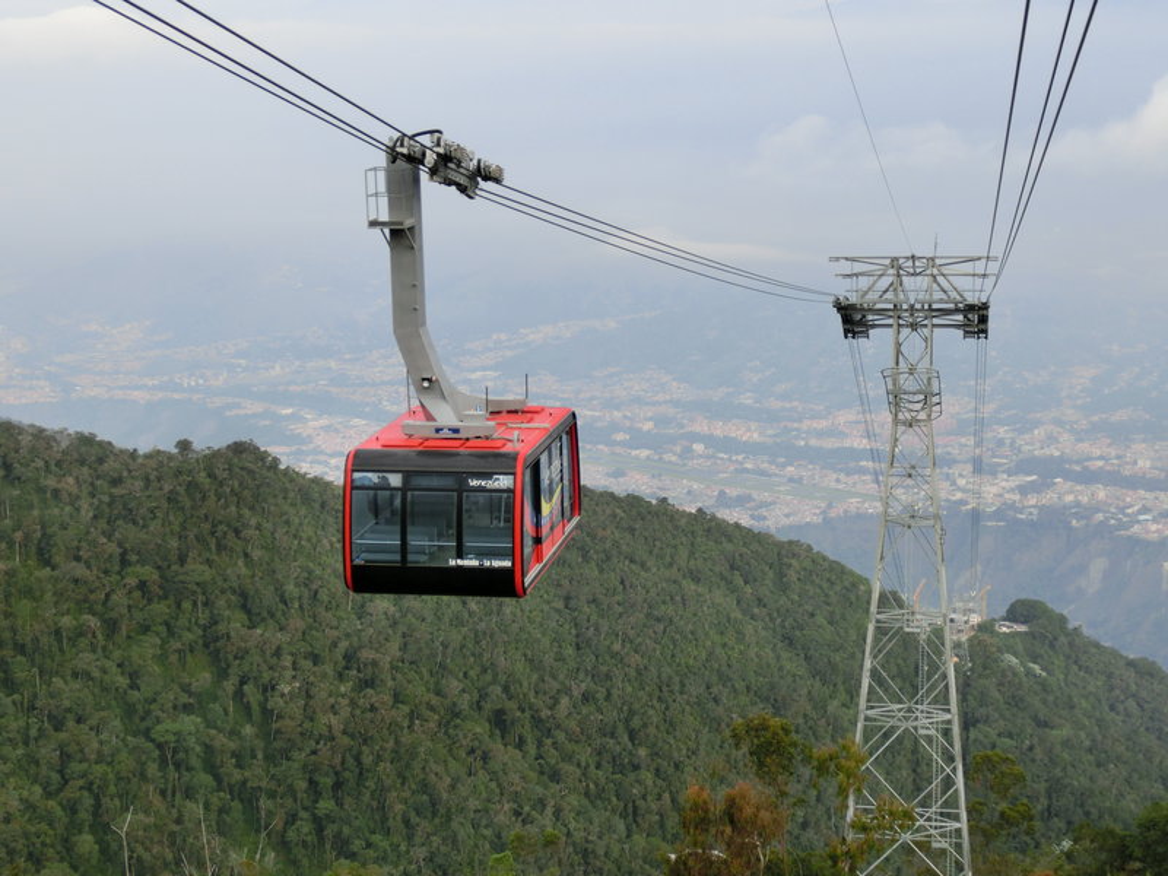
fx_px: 1991
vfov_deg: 24.8
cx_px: 584
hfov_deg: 32.7
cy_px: 438
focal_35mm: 59
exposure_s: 1/160
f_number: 5
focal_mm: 10.5
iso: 80
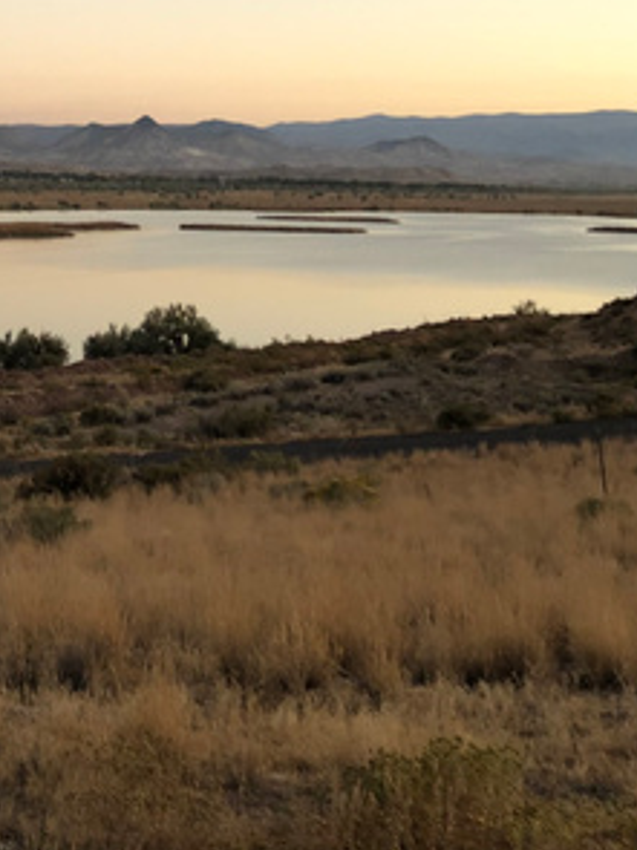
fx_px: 1792
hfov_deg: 19.2
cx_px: -81
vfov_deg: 26.3
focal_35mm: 73
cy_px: 184
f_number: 1.8
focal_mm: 3.99
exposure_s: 1/30
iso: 25
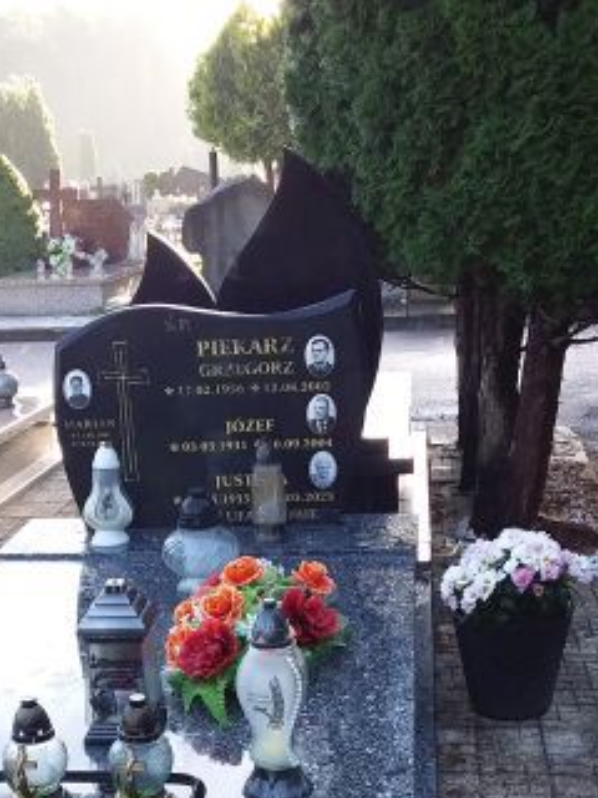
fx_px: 1290
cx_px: 224
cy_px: 716
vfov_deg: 32.7
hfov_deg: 26.0
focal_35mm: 56
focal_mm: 2.91
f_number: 1.9
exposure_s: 1/138
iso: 40
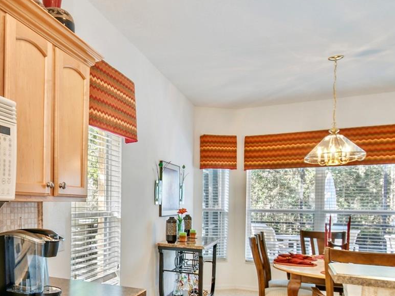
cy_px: 203
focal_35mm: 30
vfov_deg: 45.9
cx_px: 48
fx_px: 342
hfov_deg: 53.4
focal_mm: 10
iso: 100
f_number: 7.1
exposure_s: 1/5
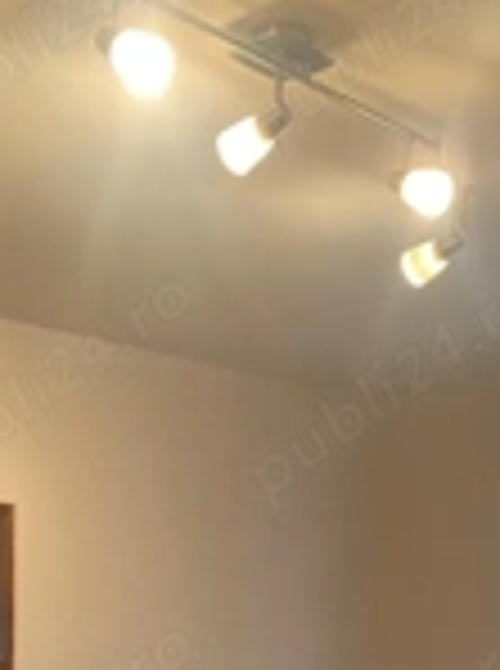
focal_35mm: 70
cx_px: 135
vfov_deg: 25.2
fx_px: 1354
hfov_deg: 20.8
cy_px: 791
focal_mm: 4.25
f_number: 1.8
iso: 125
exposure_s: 1/50
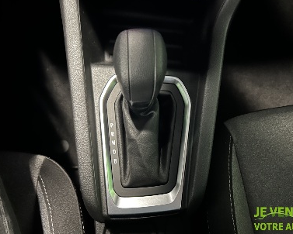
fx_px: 243
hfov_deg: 62.2
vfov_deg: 51.6
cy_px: 115
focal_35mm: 28
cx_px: 152
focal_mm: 5.7
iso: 800
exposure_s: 1/9
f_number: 1.5
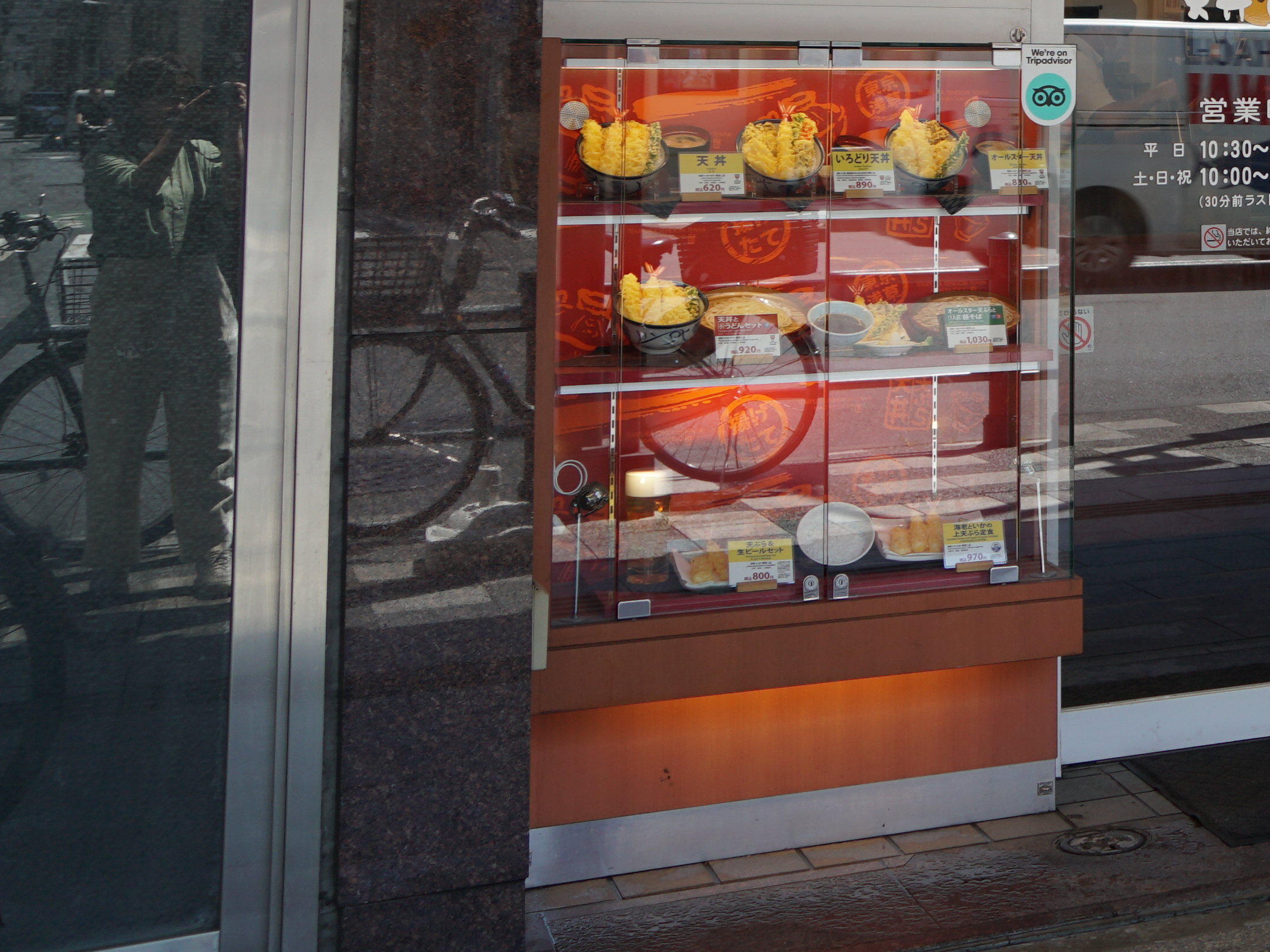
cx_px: 1723
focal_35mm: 64
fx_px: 2348
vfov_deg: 21.6
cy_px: -125
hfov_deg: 25.4
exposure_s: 1/160
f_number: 4
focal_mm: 16
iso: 100
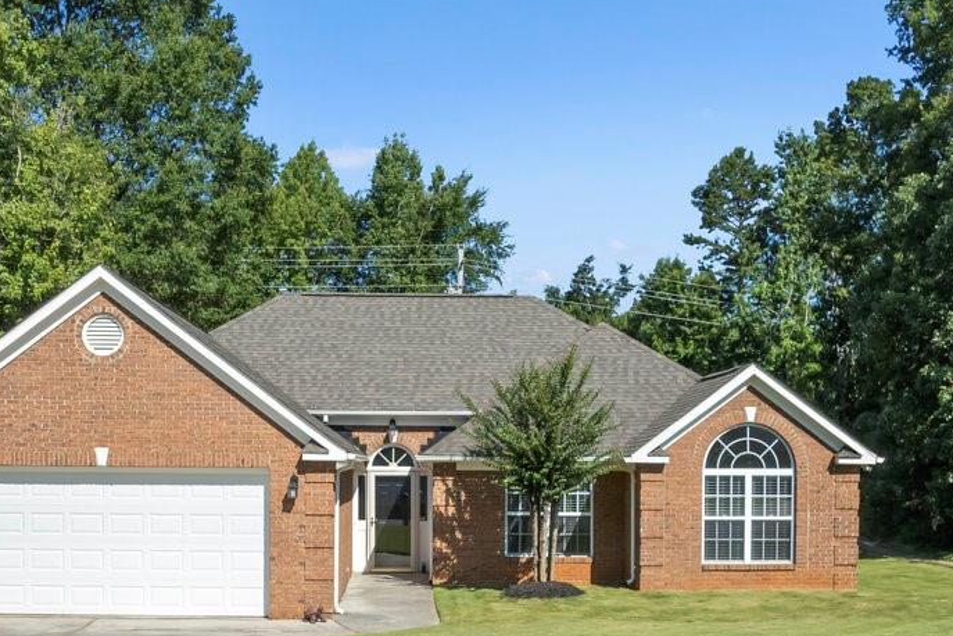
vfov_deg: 32.4
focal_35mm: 41
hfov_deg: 47.3
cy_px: 416
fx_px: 1085
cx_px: 429
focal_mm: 8.38
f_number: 2.8
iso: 100
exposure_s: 1/1600
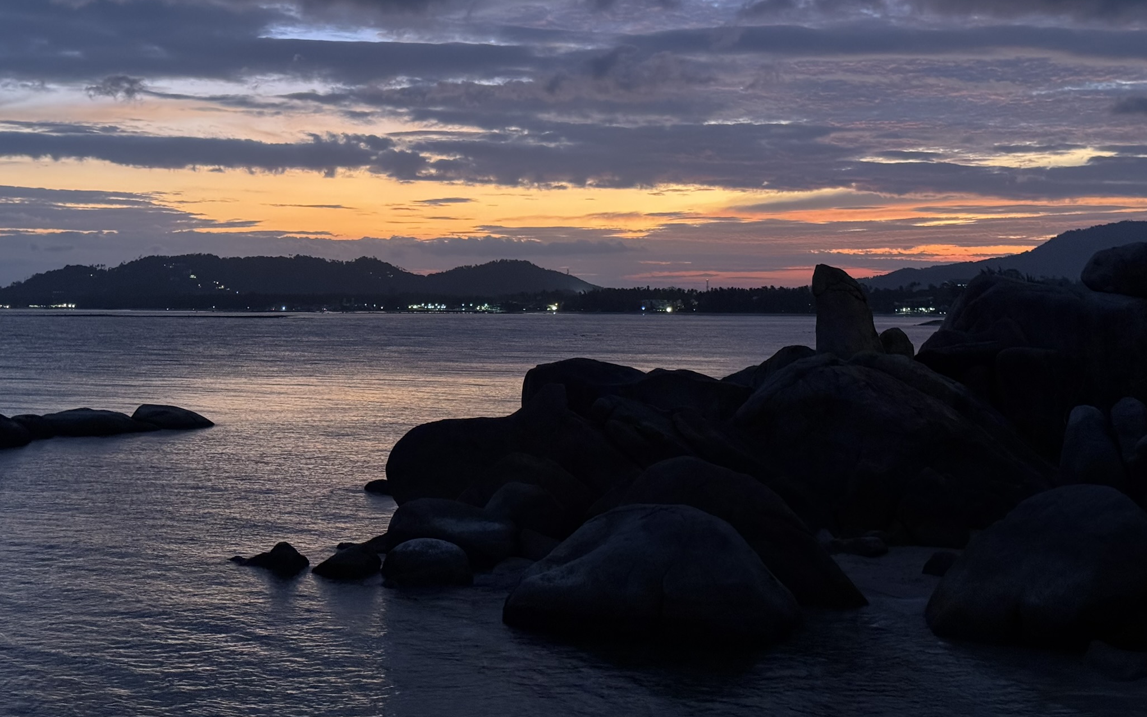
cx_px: 574
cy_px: 327
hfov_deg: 39.6
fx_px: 1594
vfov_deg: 25.3
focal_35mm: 51
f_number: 1.78
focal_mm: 6.76
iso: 800
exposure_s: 1/29
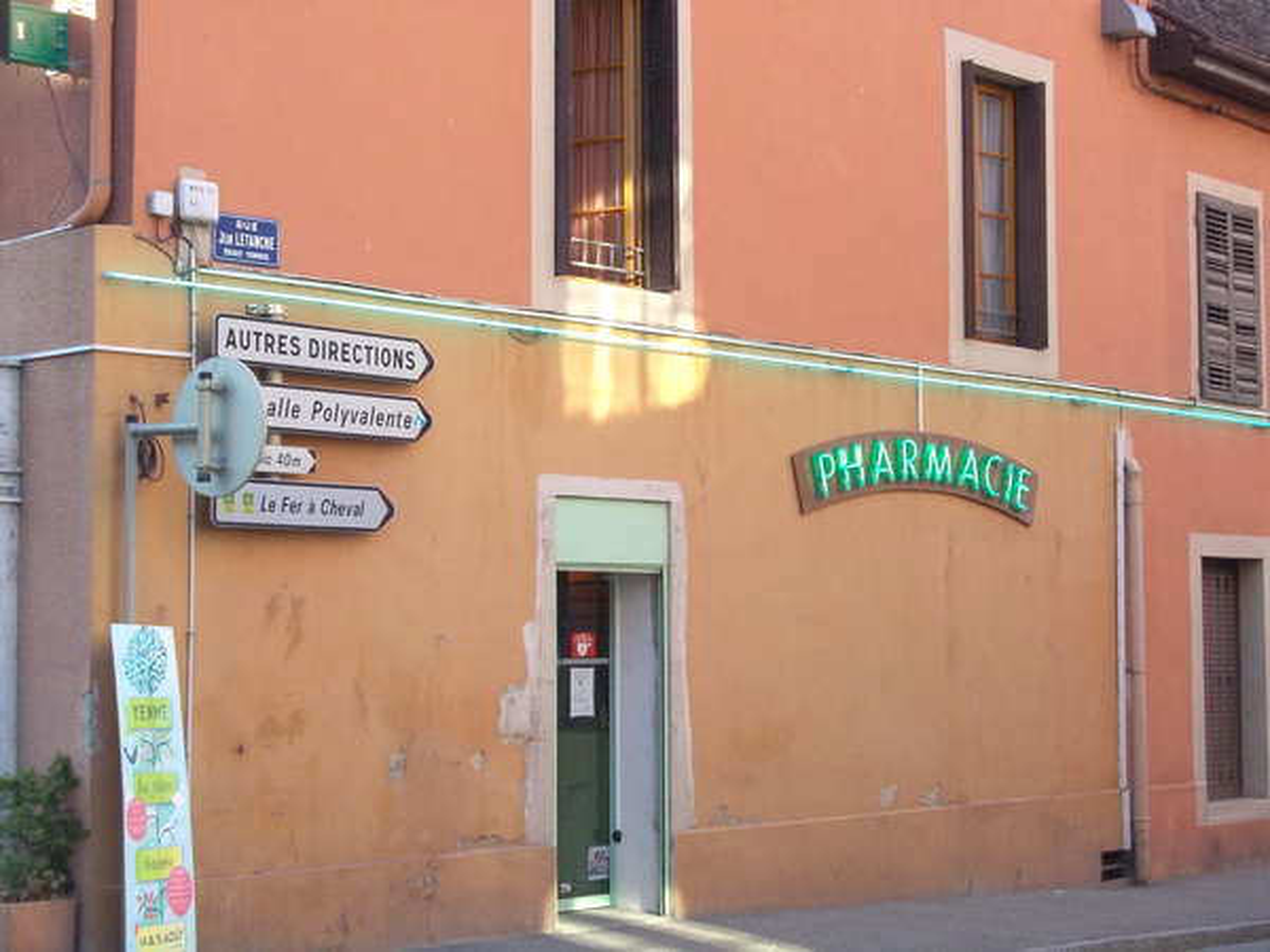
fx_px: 2605
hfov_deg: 27.4
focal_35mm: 71
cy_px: 476
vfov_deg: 20.7
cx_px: 635
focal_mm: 10
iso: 200
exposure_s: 1/160
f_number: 4.3
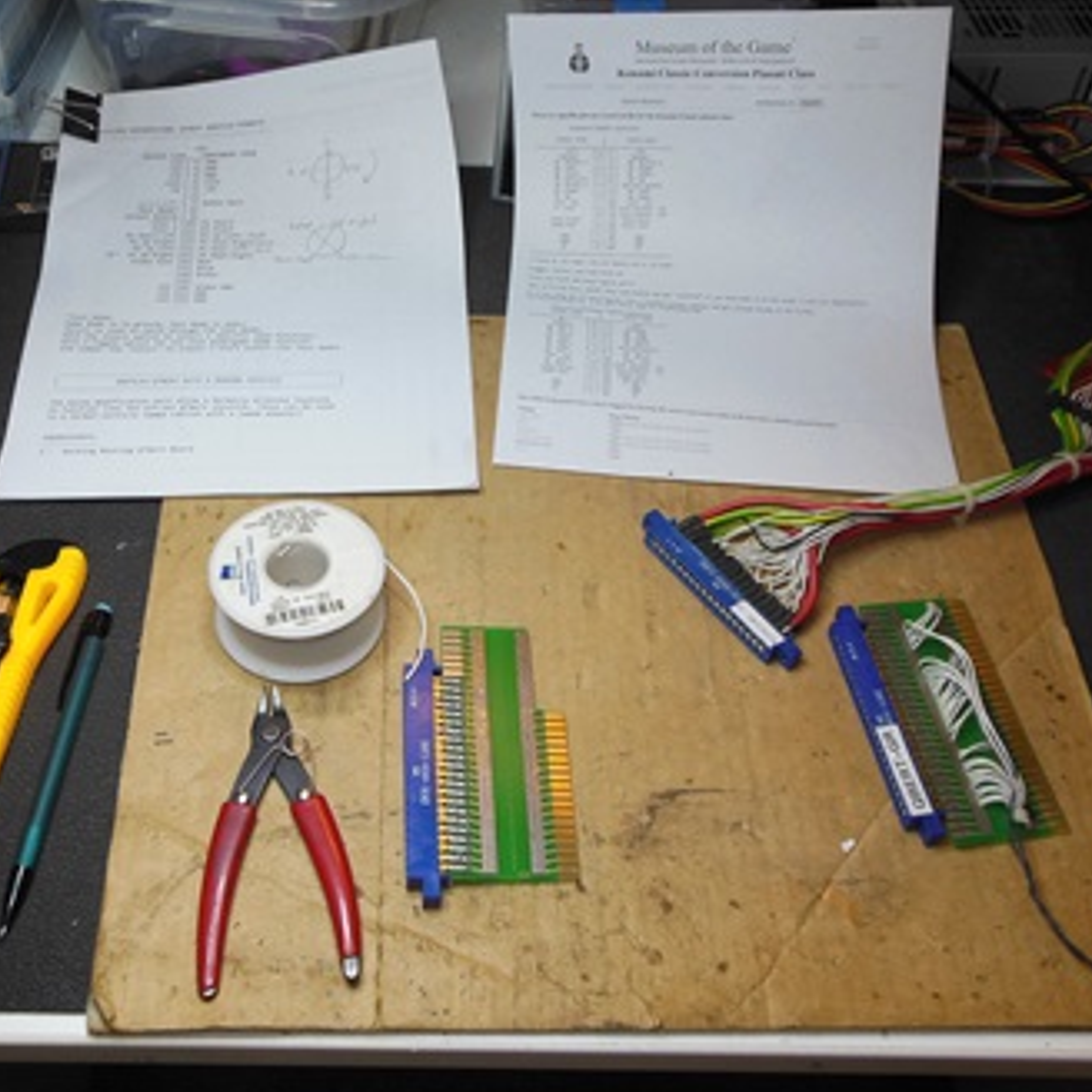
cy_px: 556
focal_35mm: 35
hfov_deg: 47.1
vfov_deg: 47.2
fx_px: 1249
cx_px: 619
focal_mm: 5.2
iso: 125
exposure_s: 1/40
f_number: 3.3
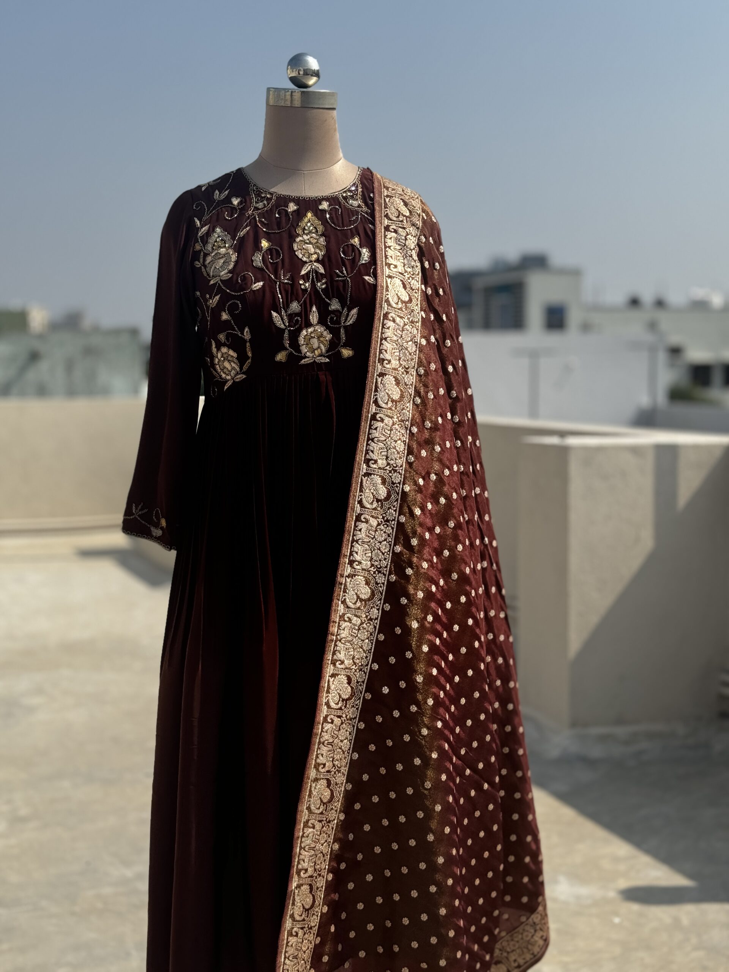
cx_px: 364
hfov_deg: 30.3
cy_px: 486
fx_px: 1348
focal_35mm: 48
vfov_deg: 39.7
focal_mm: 6.76
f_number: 1.78
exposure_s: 1/4310
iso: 64
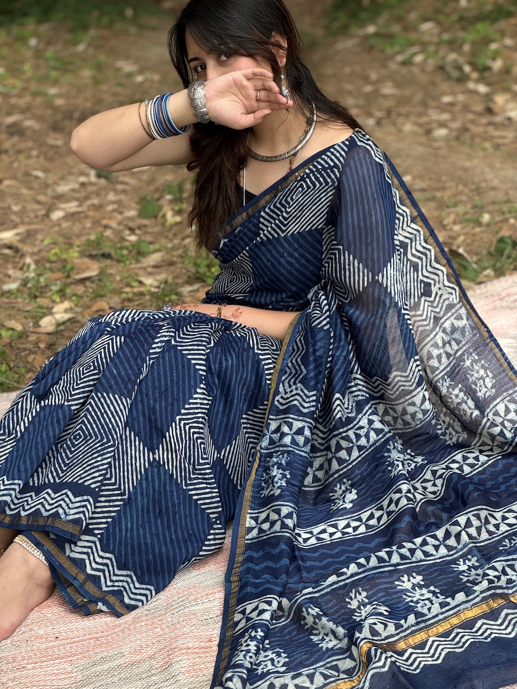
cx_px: 258
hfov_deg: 19.1
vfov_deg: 25.3
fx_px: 1533
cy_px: 344
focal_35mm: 77
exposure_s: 1/99
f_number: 2.8
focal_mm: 9
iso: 200
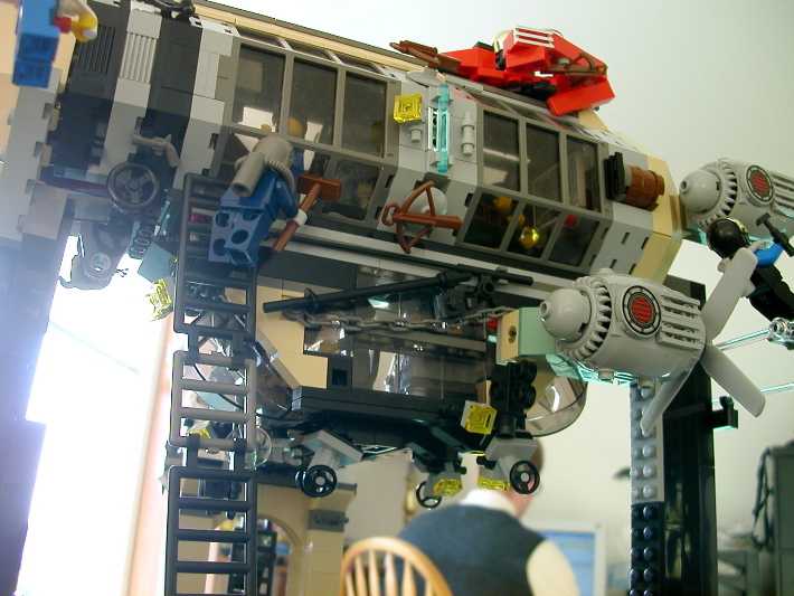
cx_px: 397
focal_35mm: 37
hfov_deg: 50.1
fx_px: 849
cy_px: 298
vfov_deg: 38.7
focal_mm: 5.6
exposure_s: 1/30.3
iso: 100
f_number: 2.7
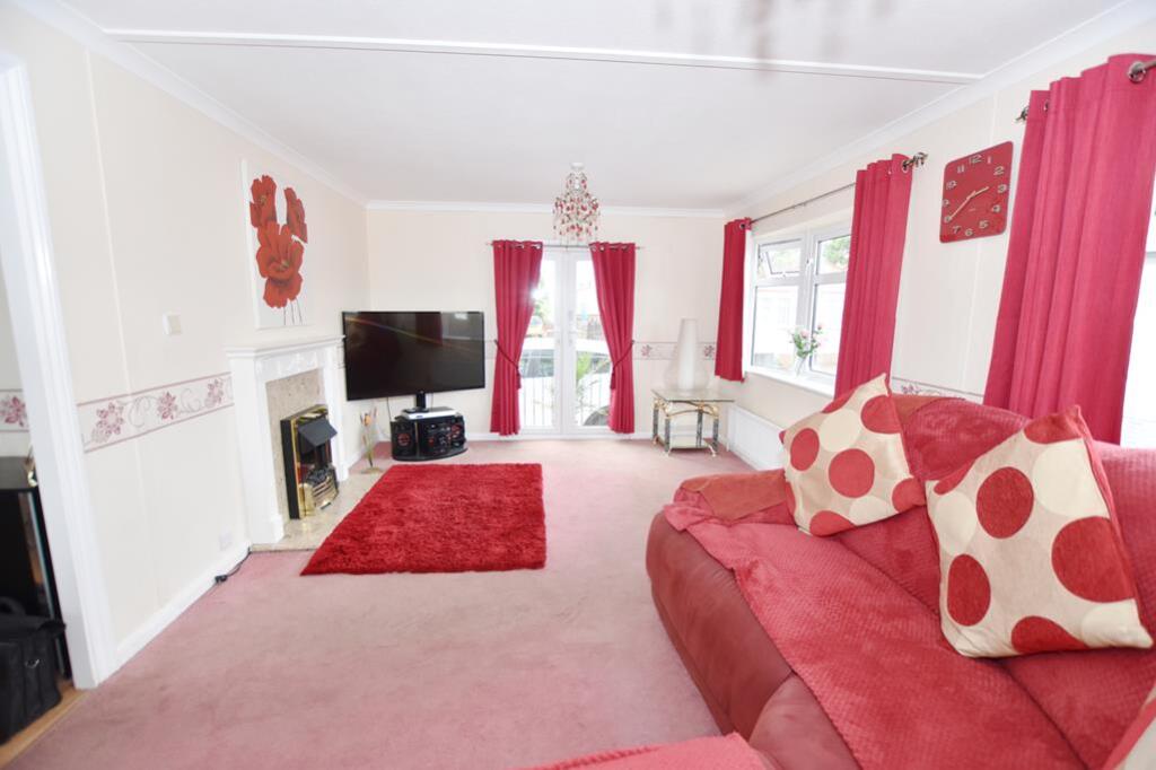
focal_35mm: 15
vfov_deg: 77.3
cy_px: 385
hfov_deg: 100.4
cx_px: 578
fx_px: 481
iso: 560
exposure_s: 1/250
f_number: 3.5
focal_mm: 10
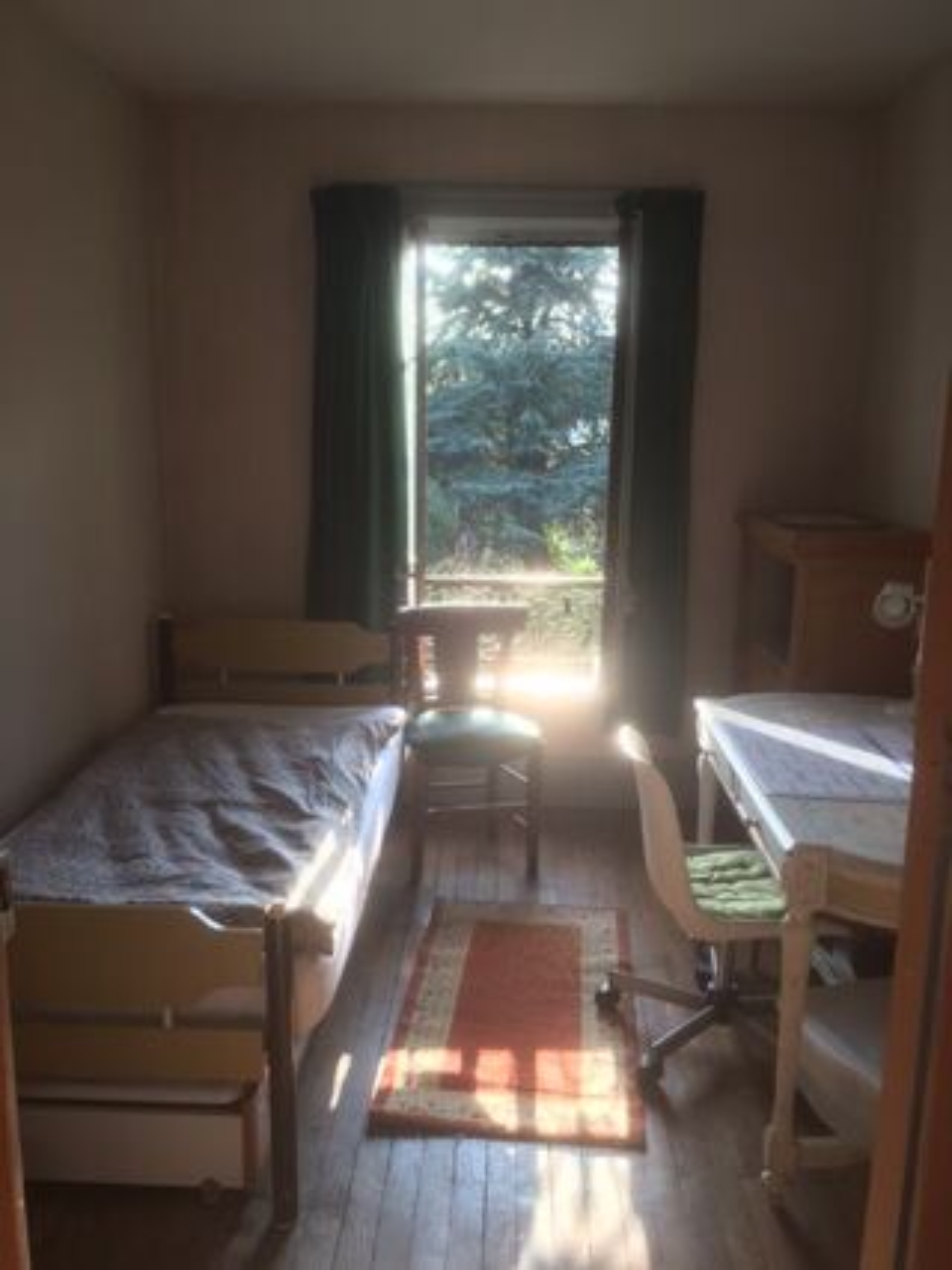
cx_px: 476
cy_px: 635
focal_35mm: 29
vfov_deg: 61.7
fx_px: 1064
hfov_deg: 48.2
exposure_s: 1/100
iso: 40
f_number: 2.2
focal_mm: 4.15
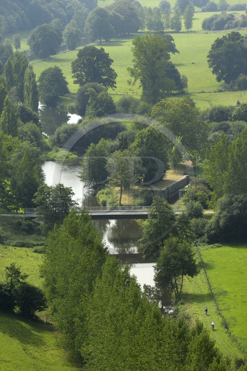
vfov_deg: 11.4
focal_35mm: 180
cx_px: 124
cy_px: 186
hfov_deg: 7.6
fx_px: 1858
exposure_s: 1/250
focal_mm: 120
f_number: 5
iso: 100
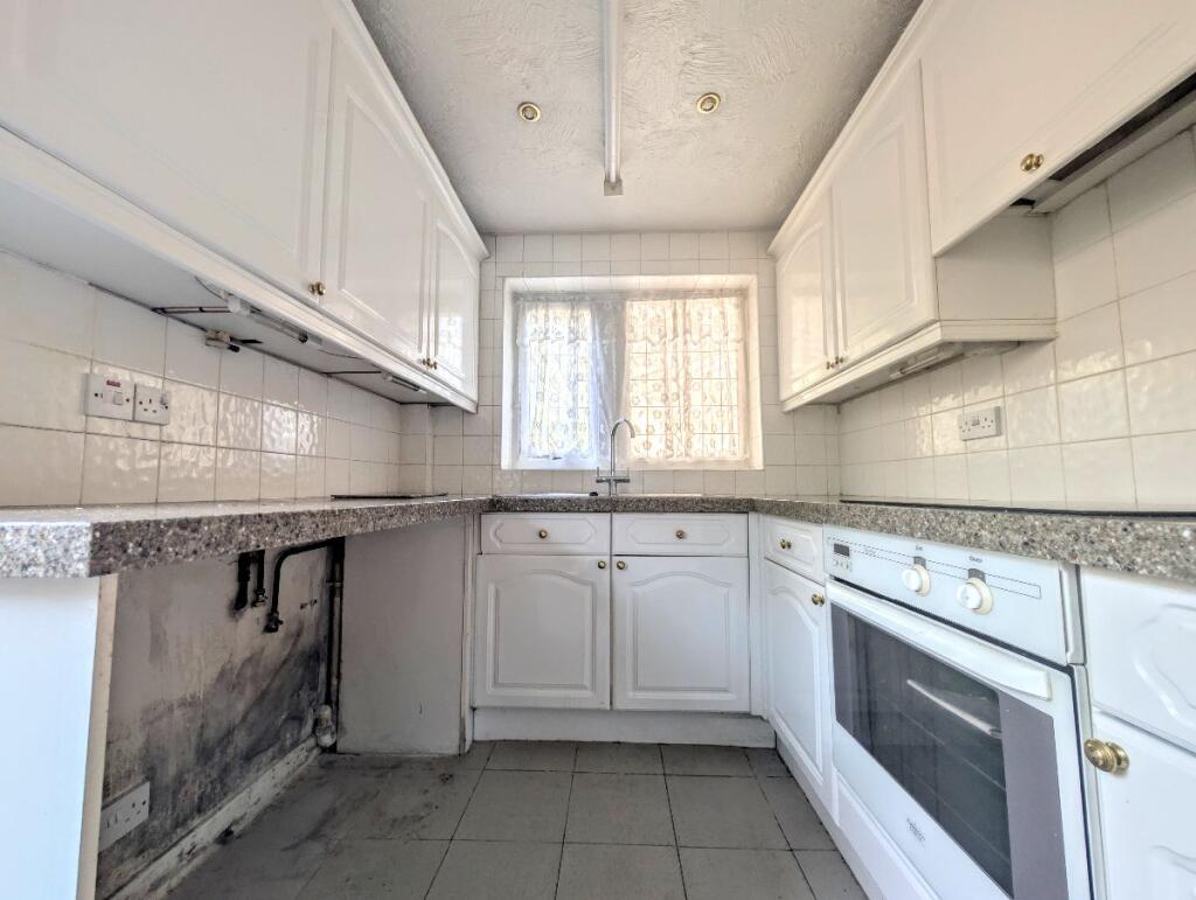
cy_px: 450
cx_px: 598
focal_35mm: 12
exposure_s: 1/65
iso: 55
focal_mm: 2.02
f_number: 1.7
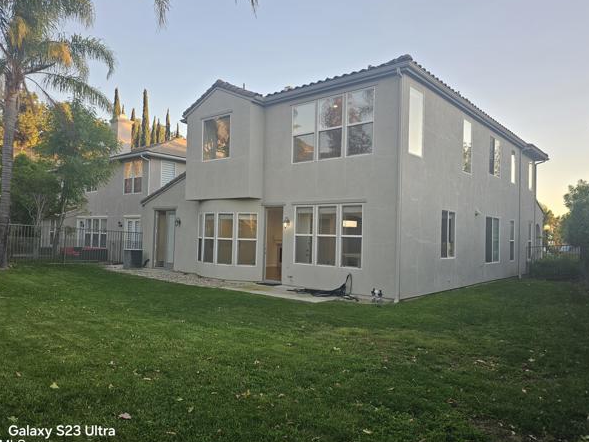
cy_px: 227
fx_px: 425
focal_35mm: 25
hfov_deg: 69.4
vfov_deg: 54.9
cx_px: 298
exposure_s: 1/120
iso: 40
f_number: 1.7
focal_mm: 6.3
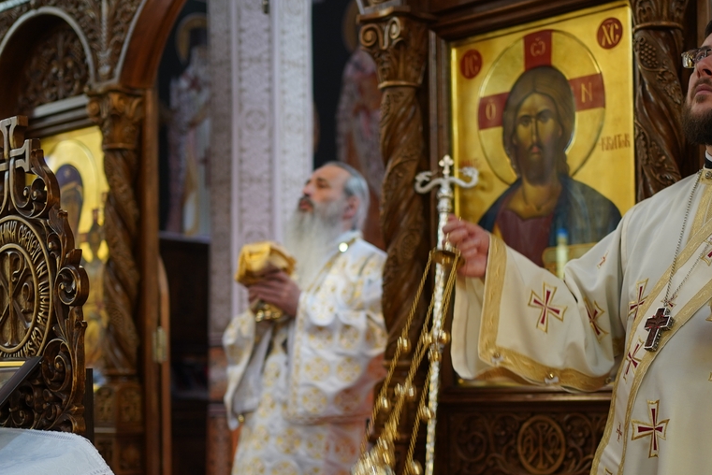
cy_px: 334
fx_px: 1306
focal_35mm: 66
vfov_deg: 20.5
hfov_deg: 30.4
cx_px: 422
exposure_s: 1/125
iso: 400
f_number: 2
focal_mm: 35
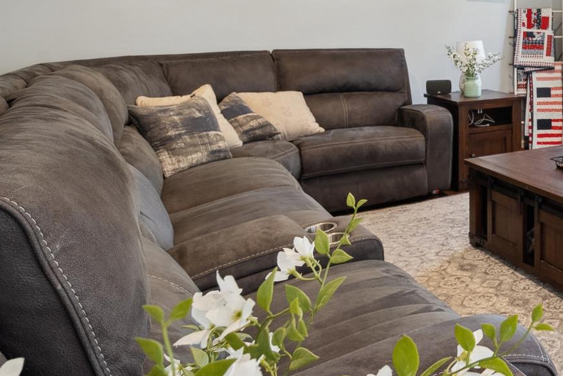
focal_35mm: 38
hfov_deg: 40.5
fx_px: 595
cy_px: 34
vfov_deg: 33.2
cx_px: 624
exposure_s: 1/13
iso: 640
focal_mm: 16
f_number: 8
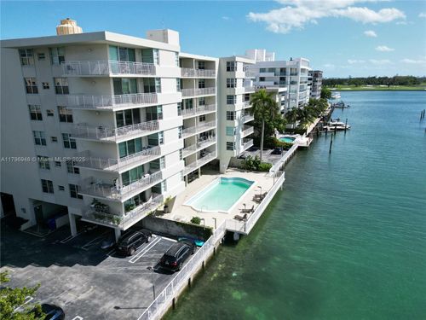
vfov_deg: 56.8
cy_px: 160
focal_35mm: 24
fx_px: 295
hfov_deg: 71.6
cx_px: 213
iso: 200
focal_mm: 6.72
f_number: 1.7
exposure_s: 1/4000
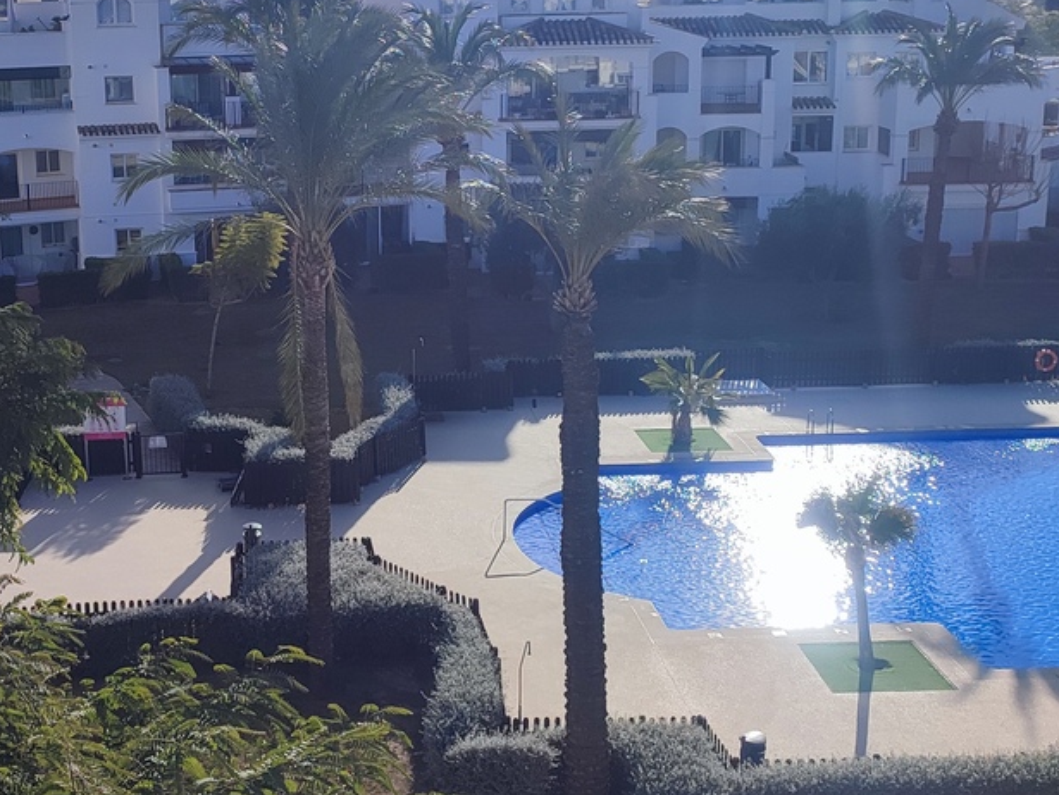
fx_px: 1592
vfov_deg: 28.0
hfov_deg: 36.3
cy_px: 330
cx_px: 324
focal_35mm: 52
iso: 50
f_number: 1.9
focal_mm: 6.04
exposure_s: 1/2030
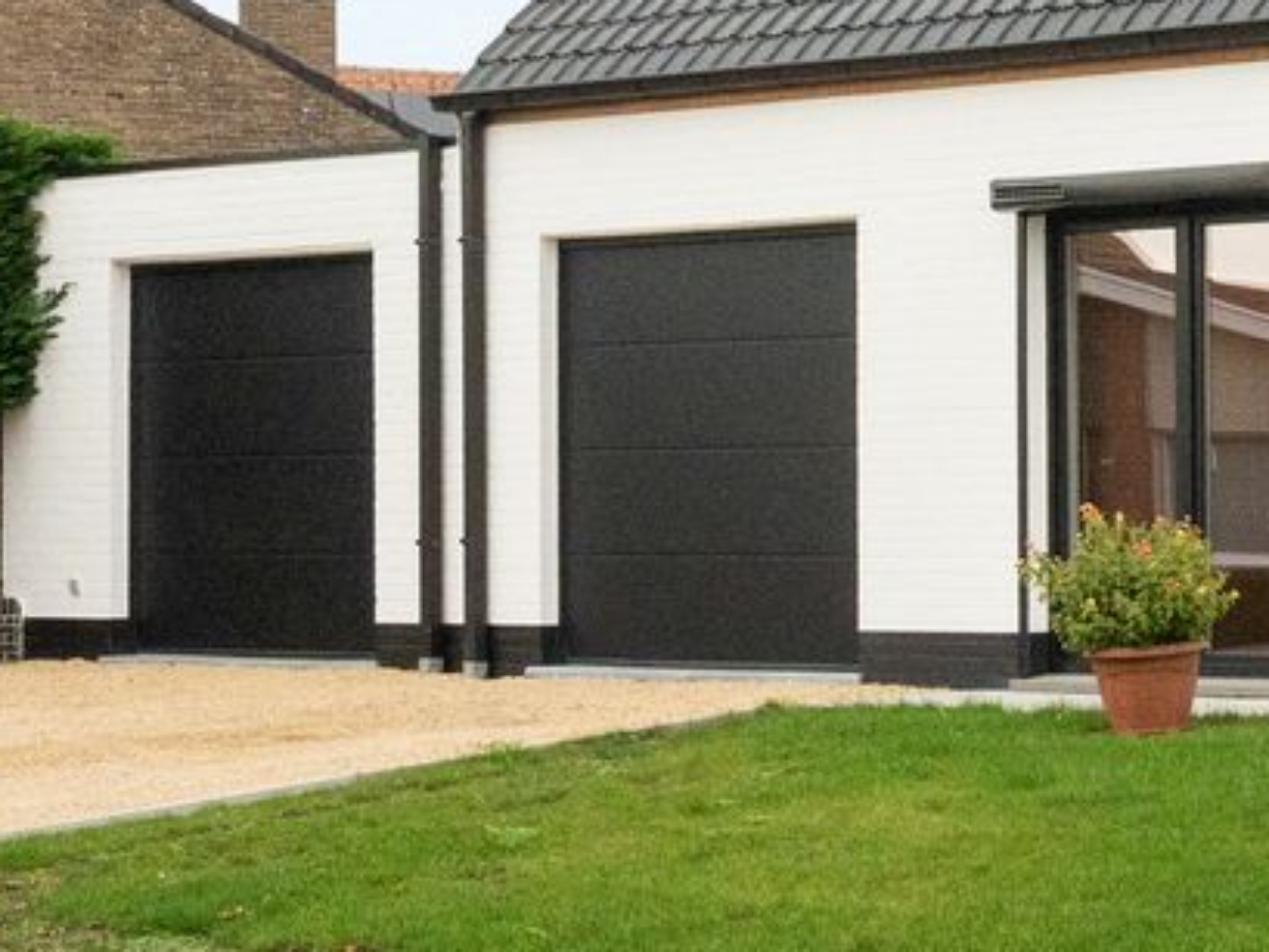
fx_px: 3602
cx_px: 2169
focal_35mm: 98
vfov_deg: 14.9
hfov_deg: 17.0
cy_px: 116
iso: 2000
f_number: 10
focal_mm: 20.9
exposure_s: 1/400
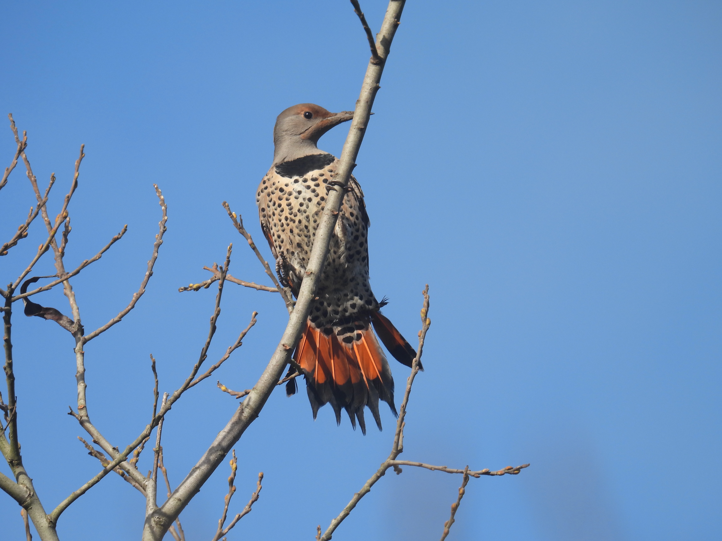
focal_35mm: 1000
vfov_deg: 1.5
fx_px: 20857
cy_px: 270
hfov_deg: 2.0
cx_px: 361
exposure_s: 1/500
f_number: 5.6
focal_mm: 178
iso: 100
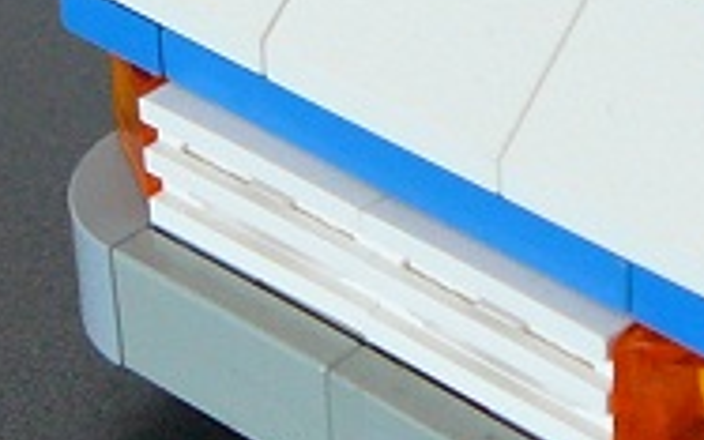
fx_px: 2917
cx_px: 760
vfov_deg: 8.5
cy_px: -143
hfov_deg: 13.5
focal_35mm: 152
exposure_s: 1/20
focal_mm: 5.2
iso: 200
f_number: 2.8
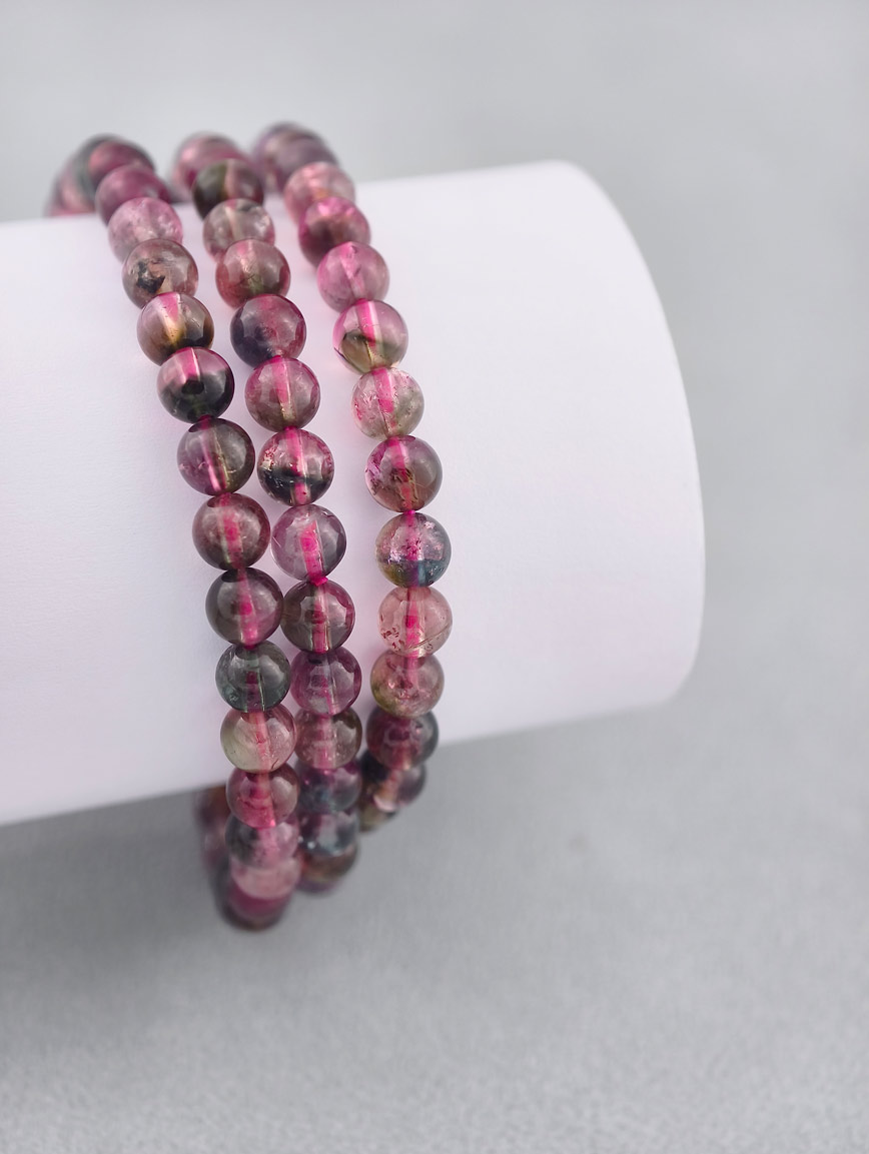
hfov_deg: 17.4
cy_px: 577
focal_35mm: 85
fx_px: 2838
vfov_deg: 23.0
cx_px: 434
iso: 125
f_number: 2.67
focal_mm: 22.48
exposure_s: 1/160
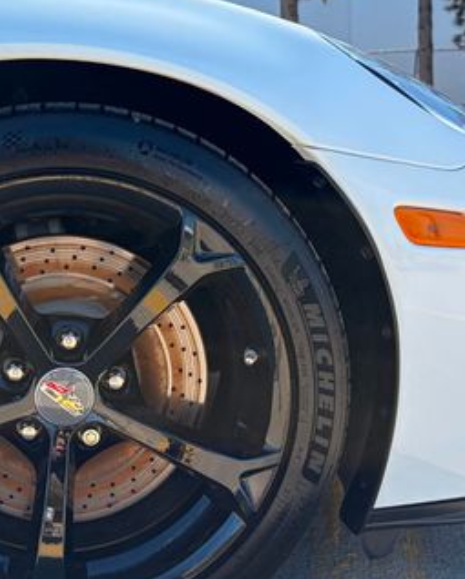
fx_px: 876
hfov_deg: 29.0
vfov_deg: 36.6
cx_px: 86
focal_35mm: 51
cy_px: 306
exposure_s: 1/1953
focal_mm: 5.96
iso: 64
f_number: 1.6
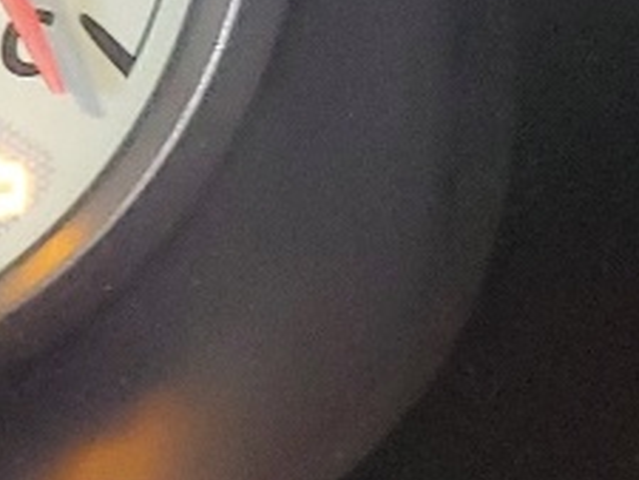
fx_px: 3417
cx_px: -1511
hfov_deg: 8.3
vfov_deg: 7.7
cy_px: -494
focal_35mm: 185
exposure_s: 1/30
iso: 303
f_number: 1.5
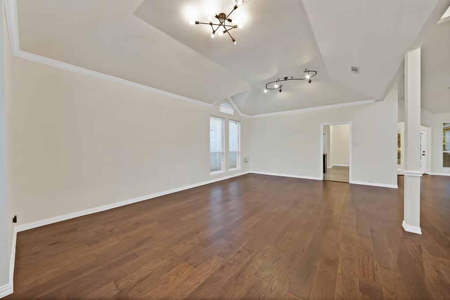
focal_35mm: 12
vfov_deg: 90.0
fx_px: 150
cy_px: 150
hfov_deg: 112.6
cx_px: 225
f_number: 8
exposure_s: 1/2
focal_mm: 12
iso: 640
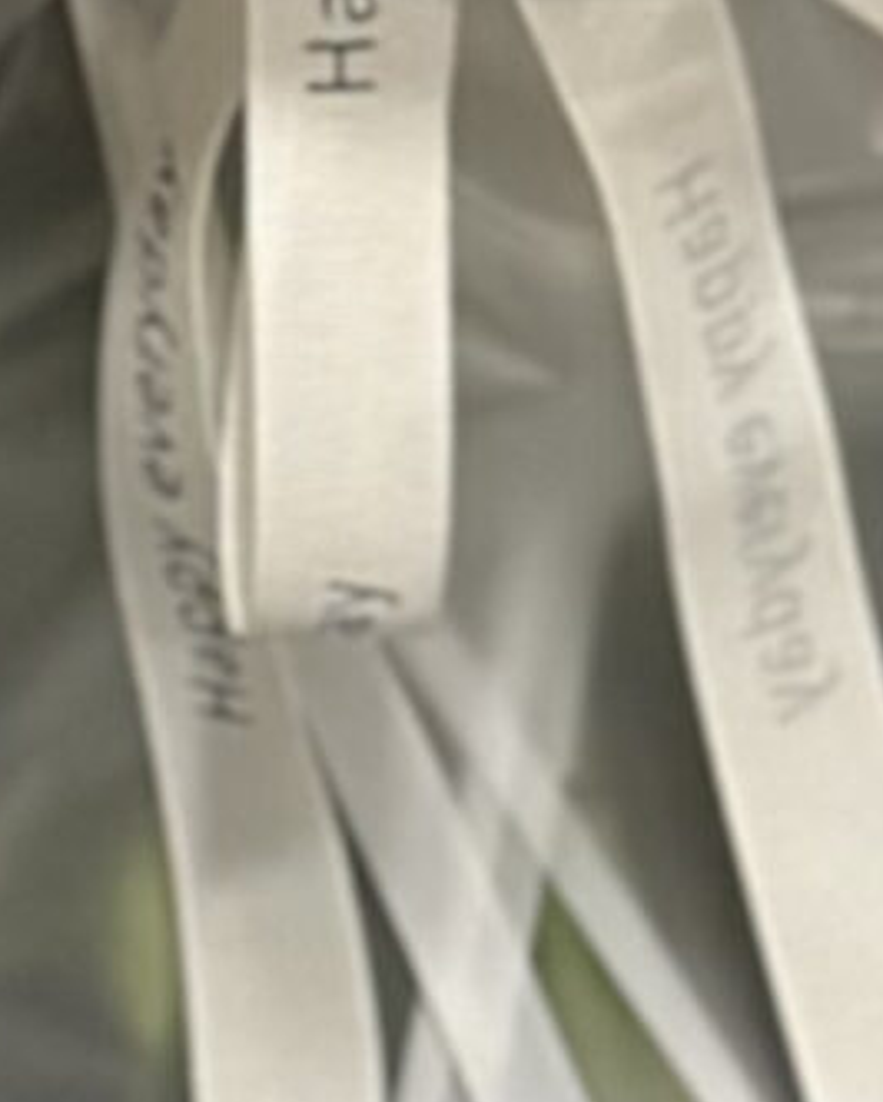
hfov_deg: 4.3
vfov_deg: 5.2
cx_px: 272
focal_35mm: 361
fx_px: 11782
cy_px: -1341
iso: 400
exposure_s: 1/60
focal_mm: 6.86
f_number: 1.78
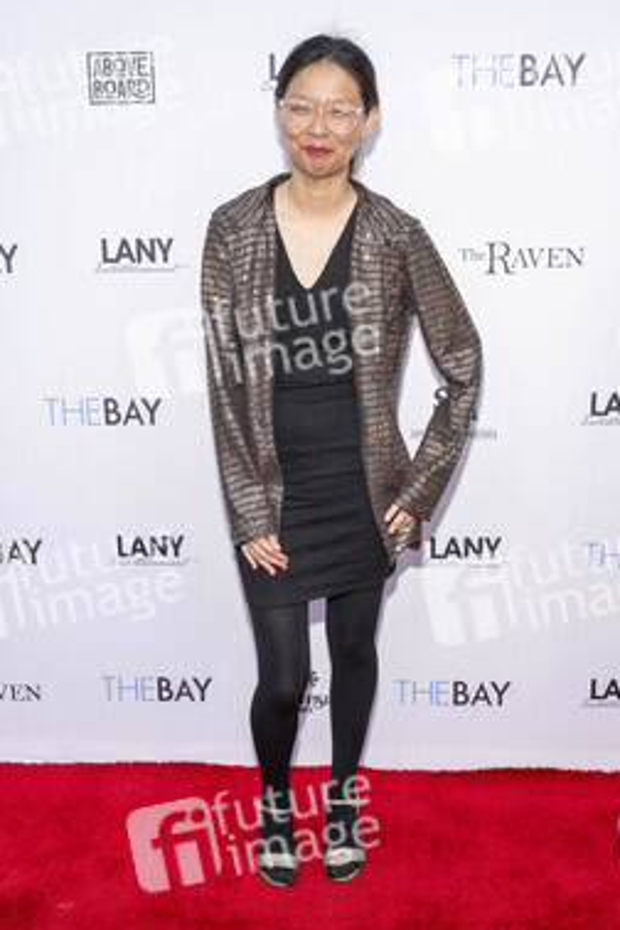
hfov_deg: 35.9
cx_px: 325
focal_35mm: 37
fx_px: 956
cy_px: 465
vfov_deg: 51.9
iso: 800
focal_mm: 35
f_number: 5.6
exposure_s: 1/200
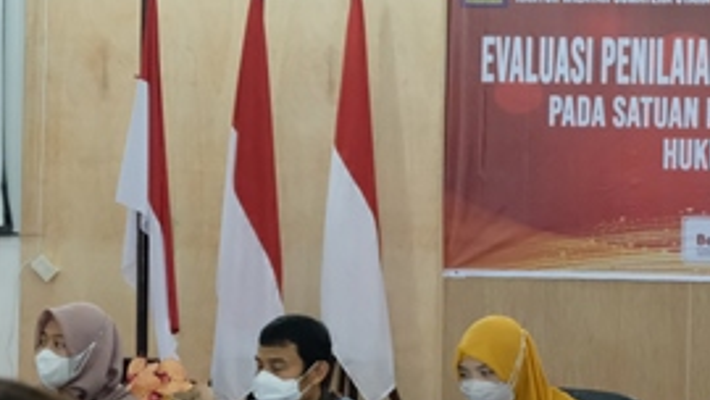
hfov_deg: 13.3
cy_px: 251
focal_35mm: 158
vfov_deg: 7.7
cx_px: 810
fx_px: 2975
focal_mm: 34
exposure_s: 1/30
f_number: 5
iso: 3200
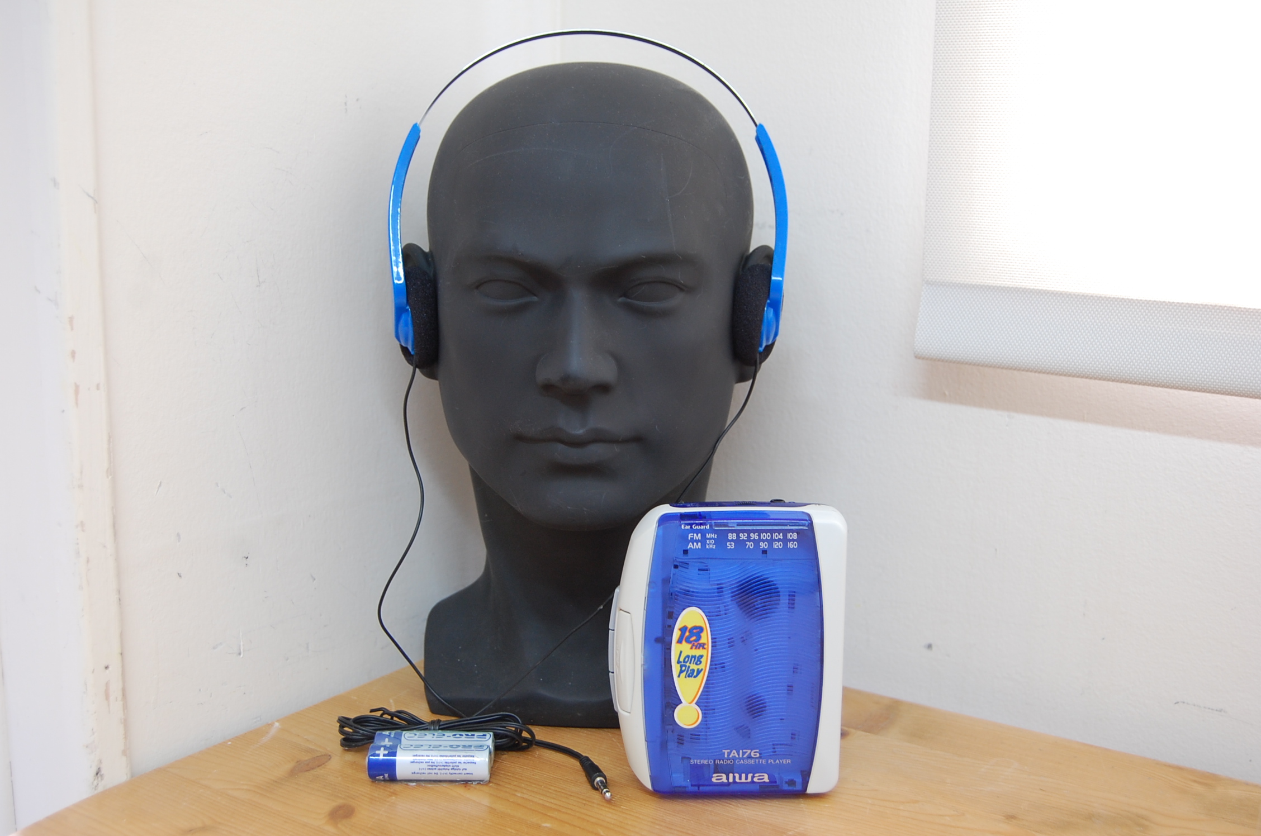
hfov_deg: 43.7
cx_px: 630
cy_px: 418
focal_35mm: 45
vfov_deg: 29.8
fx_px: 1574
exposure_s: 1/30
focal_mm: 30
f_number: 4.2
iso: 400
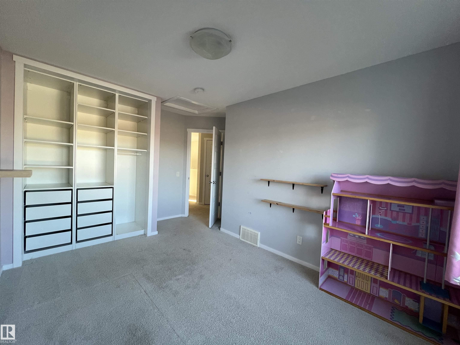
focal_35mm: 13
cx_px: 230
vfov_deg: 89.9
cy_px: 172
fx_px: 173
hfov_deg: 106.2
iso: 100
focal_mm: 1.57
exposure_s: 1/99
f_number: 1.8
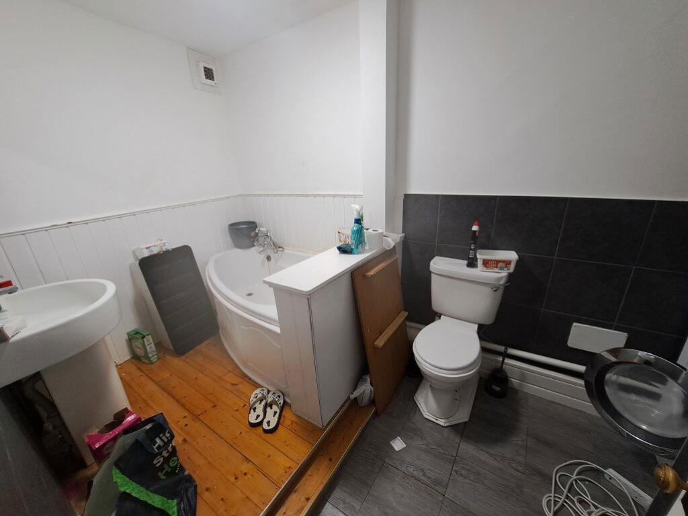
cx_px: 344
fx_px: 258
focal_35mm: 13
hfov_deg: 106.2
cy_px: 258
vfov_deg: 89.9
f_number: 2.2
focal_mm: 1.74
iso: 200
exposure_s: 1/50
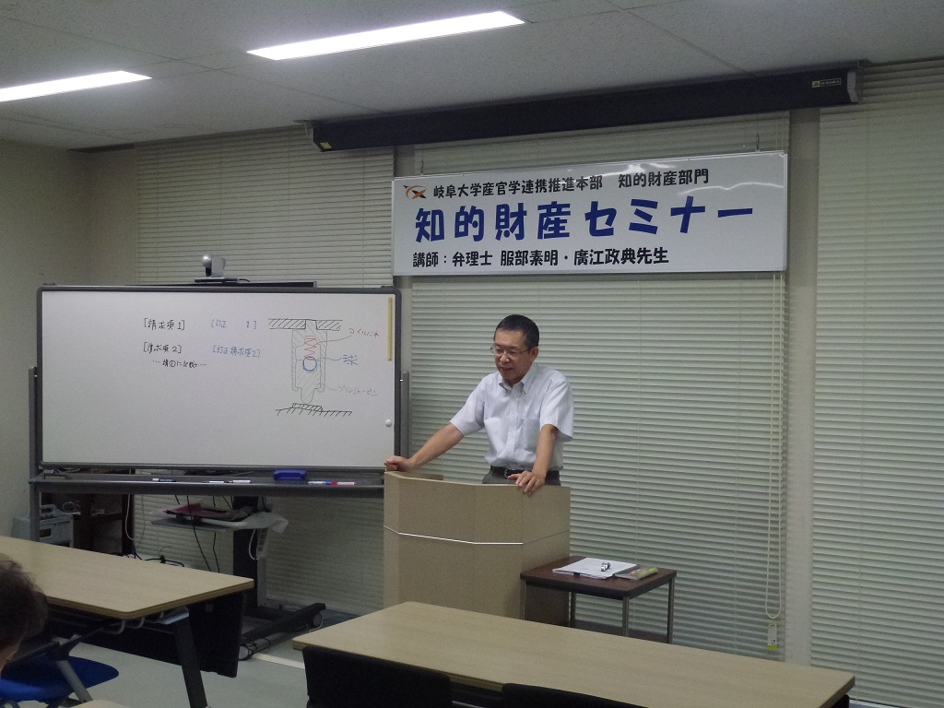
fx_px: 1118
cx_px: 472
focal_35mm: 41
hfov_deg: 45.8
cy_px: 354
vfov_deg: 35.1
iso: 400
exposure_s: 1/60
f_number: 3.9
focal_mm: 7.4
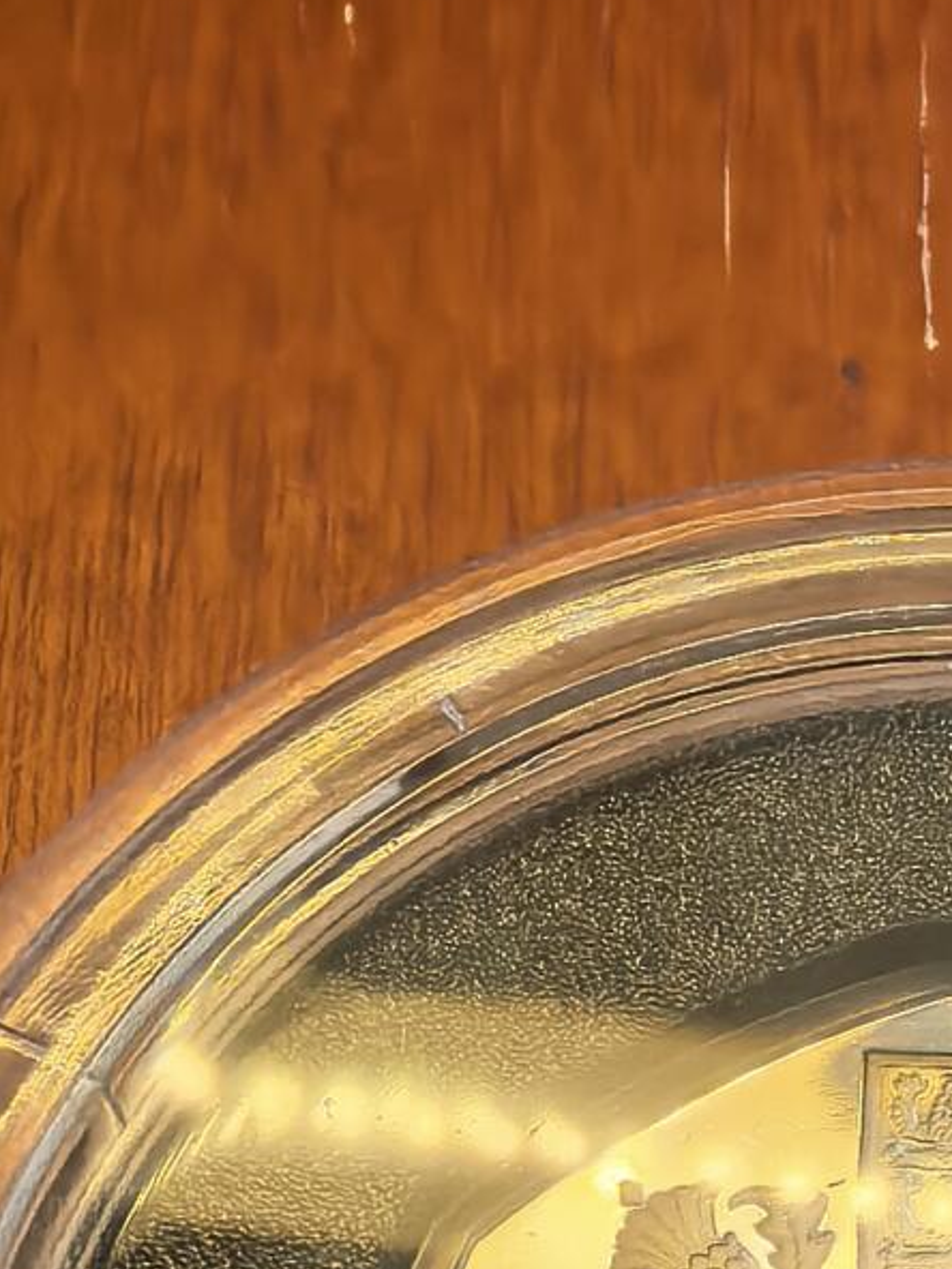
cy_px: 1449
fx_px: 2677
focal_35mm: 73
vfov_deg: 24.6
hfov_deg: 19.4
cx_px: 1033
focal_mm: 1.68
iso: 50
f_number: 2.2
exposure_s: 1/134
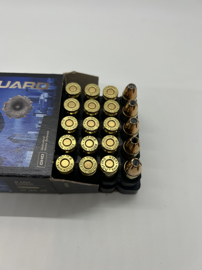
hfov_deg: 53.1
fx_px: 202
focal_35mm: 26
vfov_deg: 67.3
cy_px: 135
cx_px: 101
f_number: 1.5
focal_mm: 5.7
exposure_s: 1/399
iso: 50
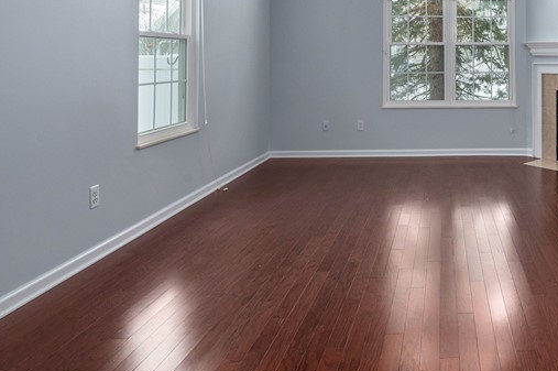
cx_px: 448
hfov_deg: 57.3
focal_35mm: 30
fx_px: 465
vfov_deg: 40.9
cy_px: 53
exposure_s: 1/60
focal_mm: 14
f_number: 9
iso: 200
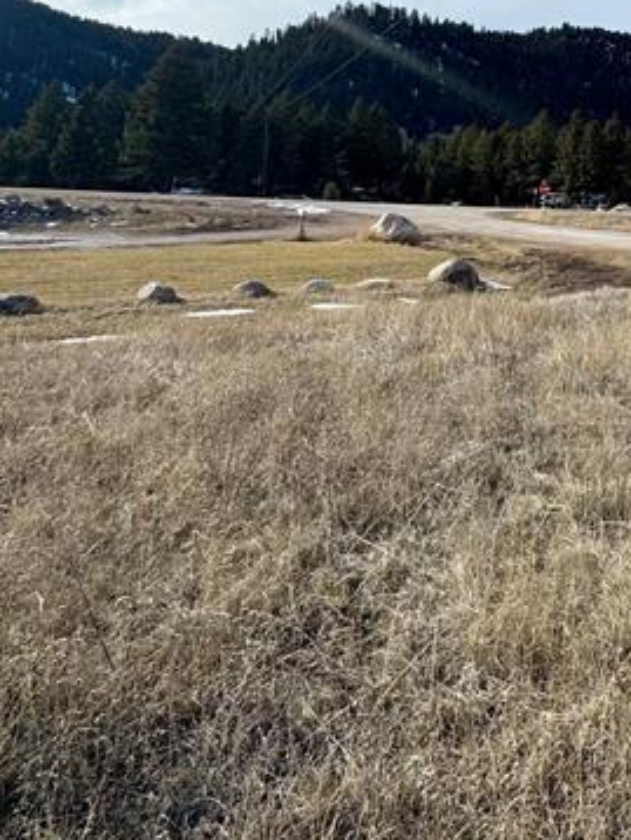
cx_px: 612
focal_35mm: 30
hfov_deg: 41.5
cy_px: 157
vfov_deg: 55.3
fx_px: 728
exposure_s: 1/2273
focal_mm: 2.22
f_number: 2.2
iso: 50
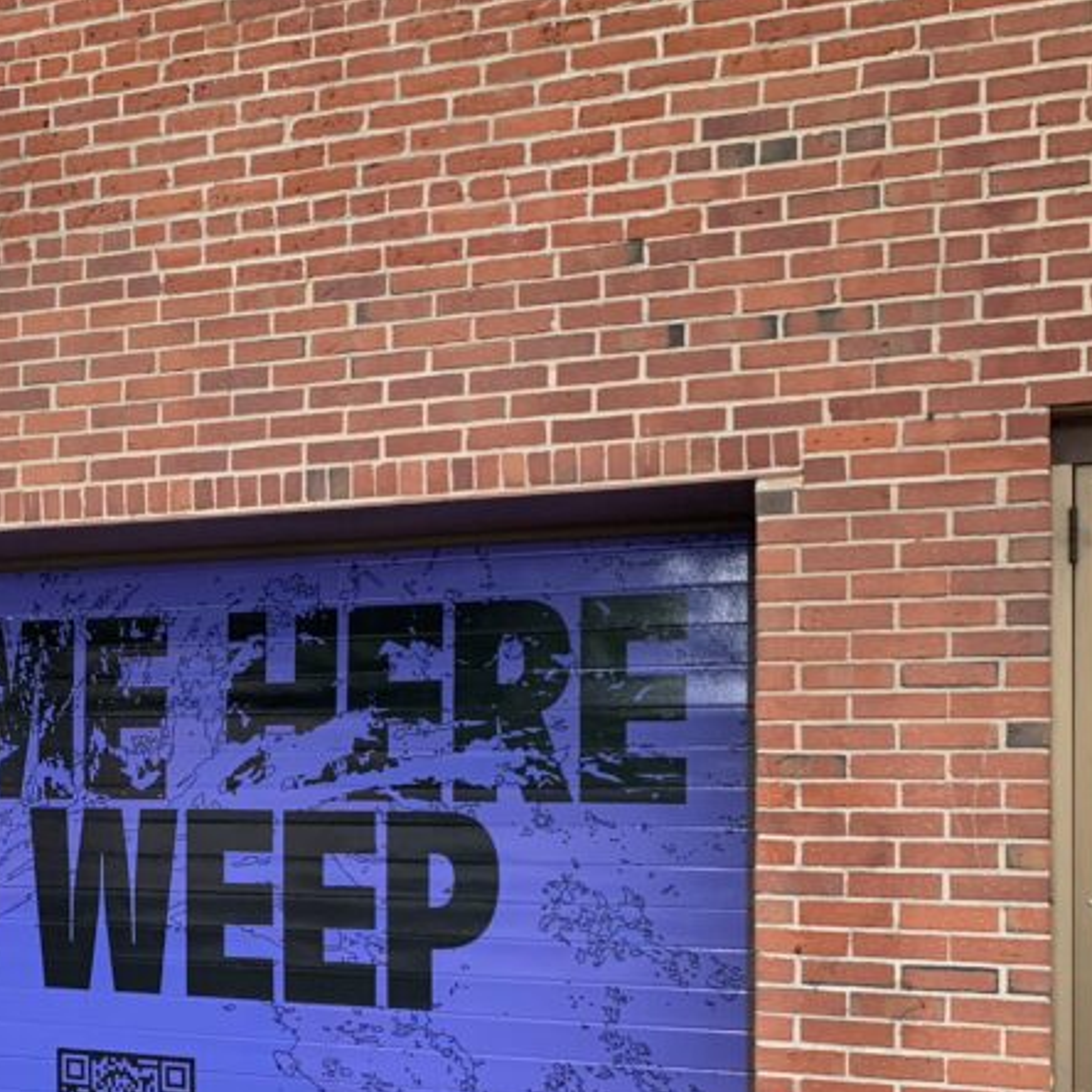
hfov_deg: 29.8
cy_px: 770
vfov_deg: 31.8
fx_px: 1892
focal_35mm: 53
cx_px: -20
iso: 64
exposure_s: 1/121
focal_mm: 4.25
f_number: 1.8
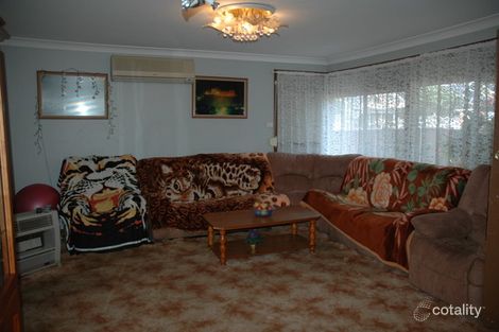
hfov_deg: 67.4
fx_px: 374
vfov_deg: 47.9
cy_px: 166
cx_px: 250
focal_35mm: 27
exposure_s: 1/60
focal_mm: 18
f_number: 3.5
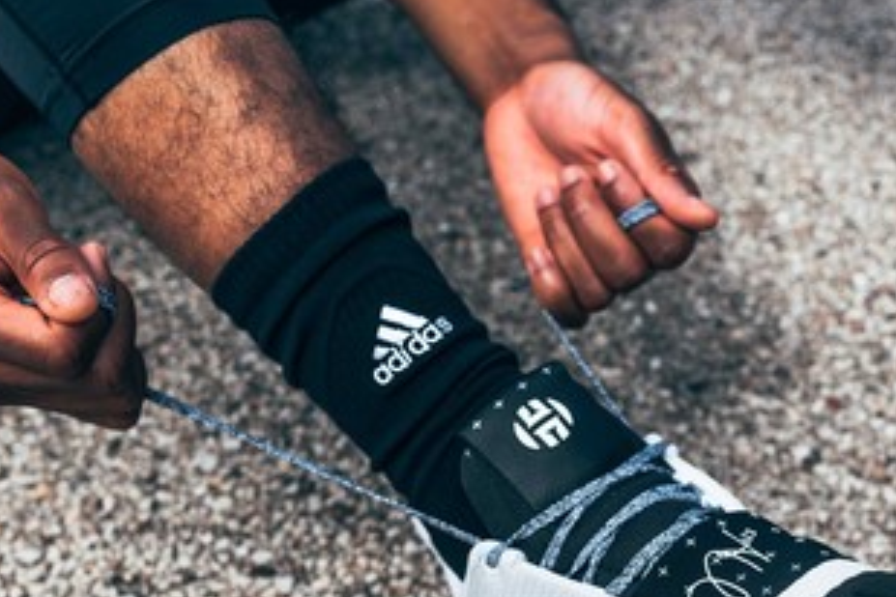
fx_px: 1692
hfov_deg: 29.3
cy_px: 548
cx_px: 641
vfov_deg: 19.6
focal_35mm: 68
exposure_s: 1/800
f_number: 4
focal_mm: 35
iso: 80
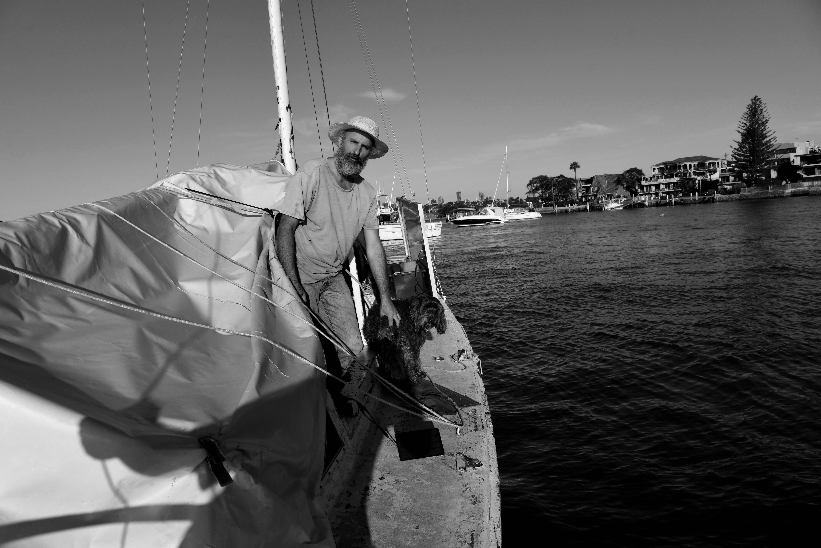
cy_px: 274
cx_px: 410
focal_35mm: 24
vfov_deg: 53.1
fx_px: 547
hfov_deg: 73.7
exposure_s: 1/1000
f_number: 11
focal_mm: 24
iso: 400
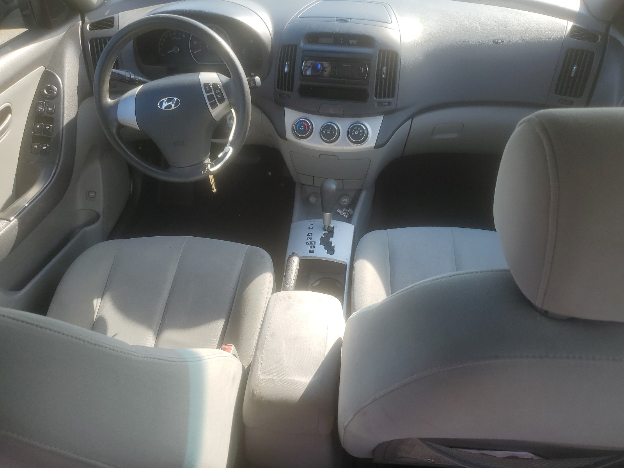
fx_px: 469
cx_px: 312
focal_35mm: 26
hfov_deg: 67.3
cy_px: 234
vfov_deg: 53.1
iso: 50
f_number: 1.5
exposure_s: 1/556
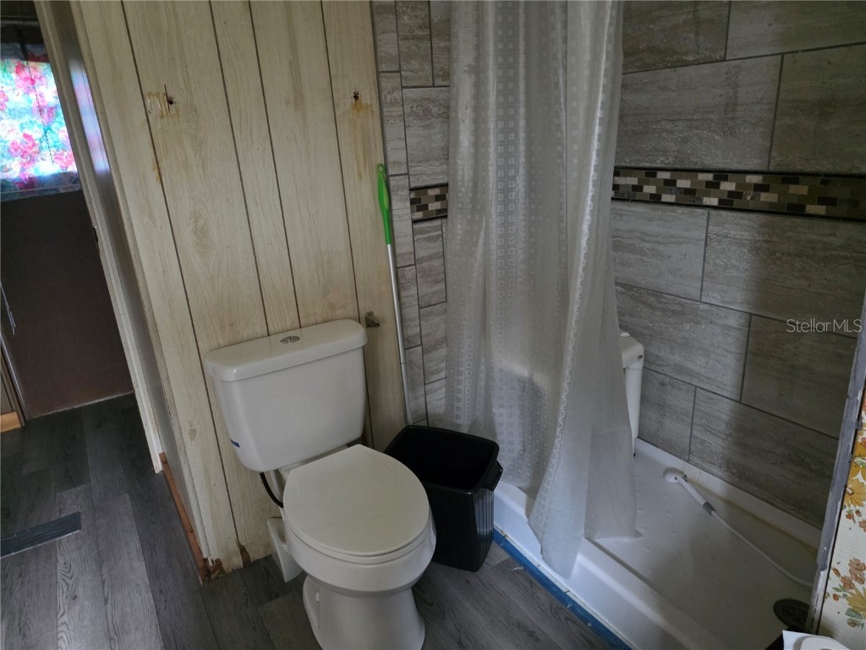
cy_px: 325
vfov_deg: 58.9
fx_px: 575
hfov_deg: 73.9
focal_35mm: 23
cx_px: 433
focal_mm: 6.25
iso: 2000
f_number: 1.7
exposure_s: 1/60
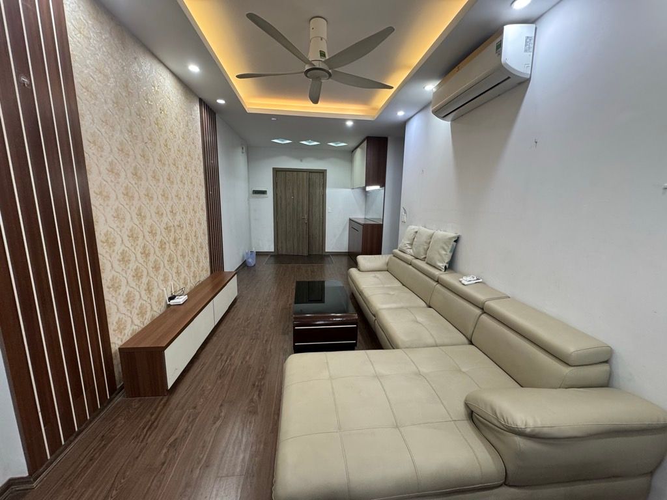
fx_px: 270
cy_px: 250
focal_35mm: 14
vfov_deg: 85.7
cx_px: 334
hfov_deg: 102.1
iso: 250
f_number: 2.2
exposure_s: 1/100
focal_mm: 2.22
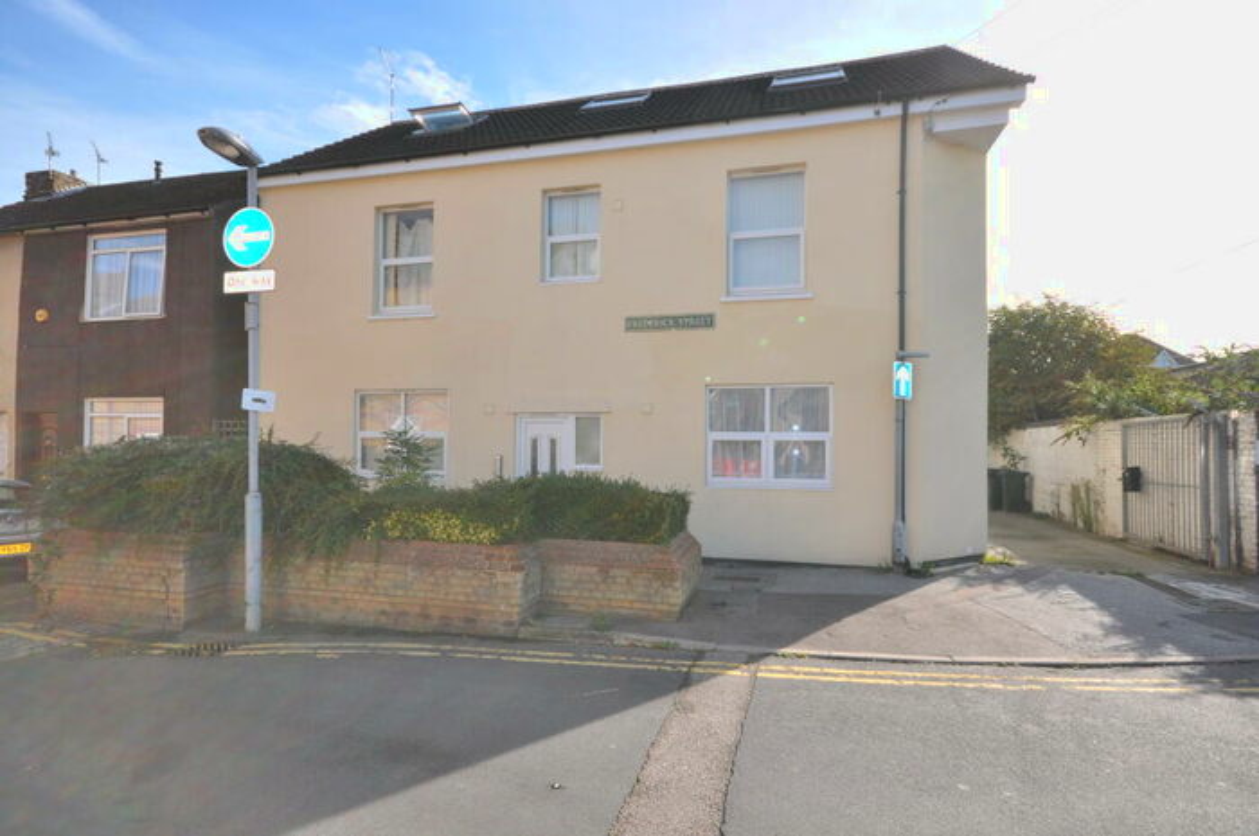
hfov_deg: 85.5
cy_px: 418
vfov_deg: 63.1
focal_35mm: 20
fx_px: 681
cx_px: 630
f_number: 10
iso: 200
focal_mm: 13
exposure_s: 1/200
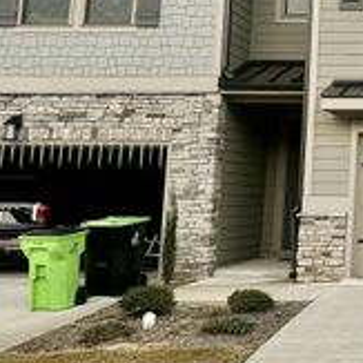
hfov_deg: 22.5
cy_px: 70
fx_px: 771
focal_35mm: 65
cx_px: 519
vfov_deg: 26.0
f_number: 1.78
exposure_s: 1/121
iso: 125
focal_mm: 6.86
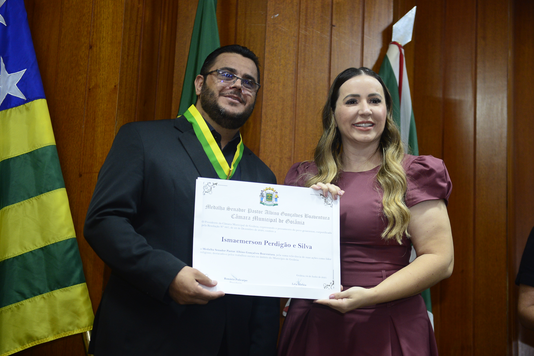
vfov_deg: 21.6
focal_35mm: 63
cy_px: 180
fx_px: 934
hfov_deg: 31.9
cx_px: 267
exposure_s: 1/125
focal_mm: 62
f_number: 2.8
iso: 2000
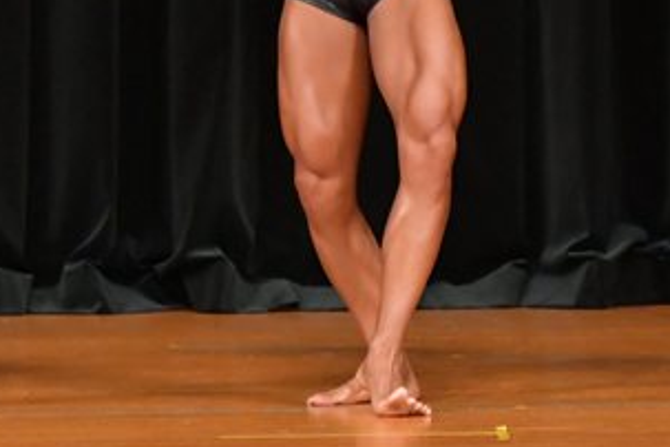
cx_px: 806
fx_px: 12133
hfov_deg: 3.2
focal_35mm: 652
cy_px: -49
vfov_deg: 2.1
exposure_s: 1/400
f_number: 5.6
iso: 6400
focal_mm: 170
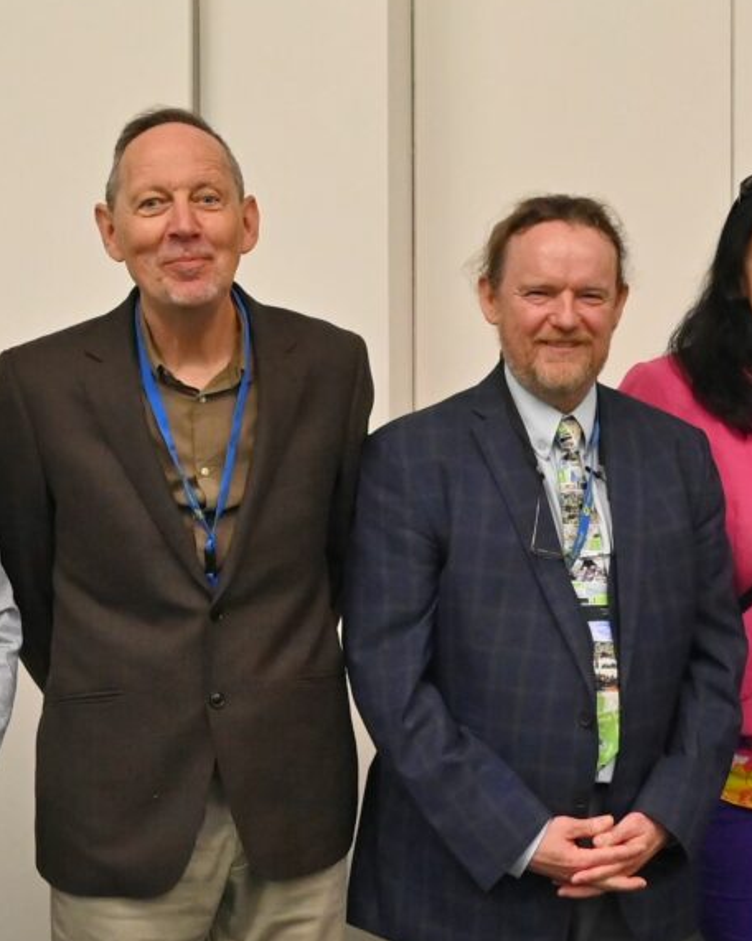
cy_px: 355
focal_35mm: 101
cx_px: 521
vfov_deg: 19.0
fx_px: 2813
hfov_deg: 15.2
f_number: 4
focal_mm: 24
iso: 2500
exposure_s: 1/100
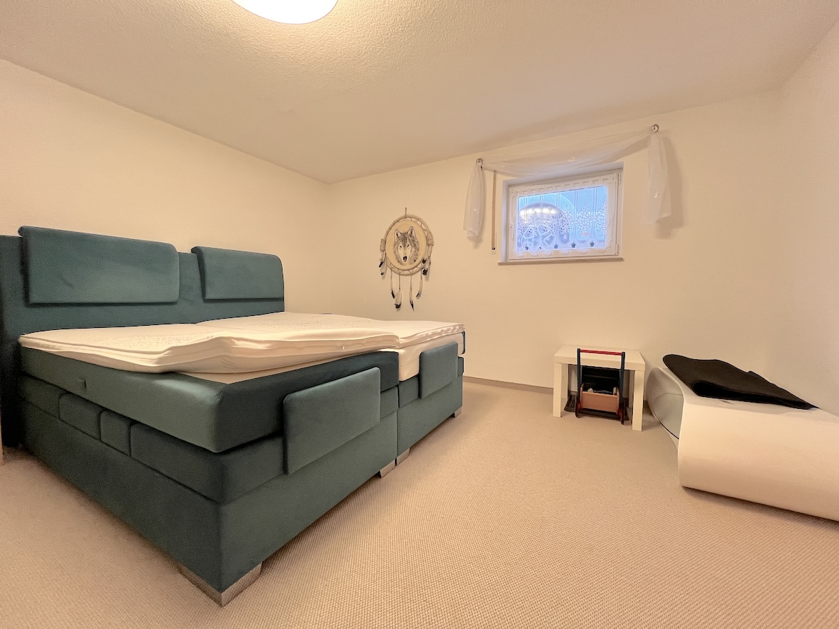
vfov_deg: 89.9
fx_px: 315
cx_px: 420
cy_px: 314
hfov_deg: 106.2
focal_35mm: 13
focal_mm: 1.57
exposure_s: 1/60
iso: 320
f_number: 1.8
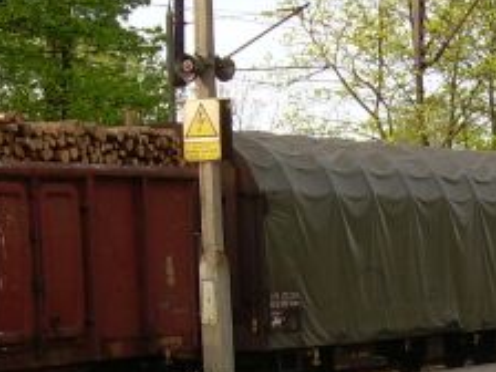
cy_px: 337
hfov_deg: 14.3
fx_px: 1949
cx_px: 485
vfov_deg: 10.8
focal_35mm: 136
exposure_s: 1/136
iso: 50
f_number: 4.6
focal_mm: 6.3
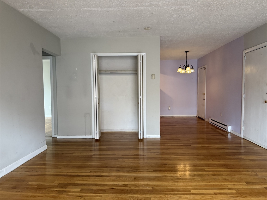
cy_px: 100
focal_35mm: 24
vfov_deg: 56.8
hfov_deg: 71.6
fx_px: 185
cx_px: 134
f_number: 1.78
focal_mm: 6.76
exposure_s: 1/60
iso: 500
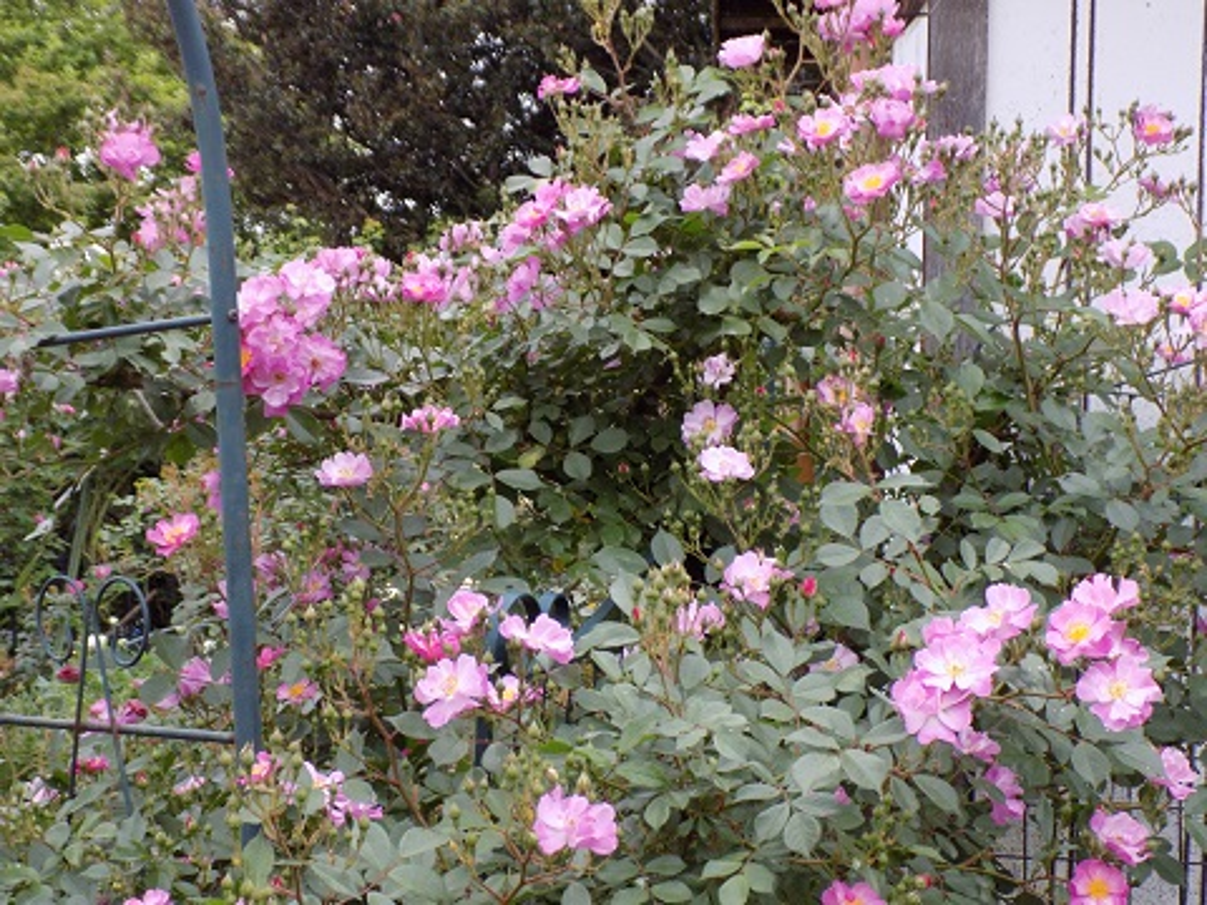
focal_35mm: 59
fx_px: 2057
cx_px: 604
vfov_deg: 24.8
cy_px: 452
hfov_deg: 32.7
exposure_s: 1/30
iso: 320
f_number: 4
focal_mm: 10.5
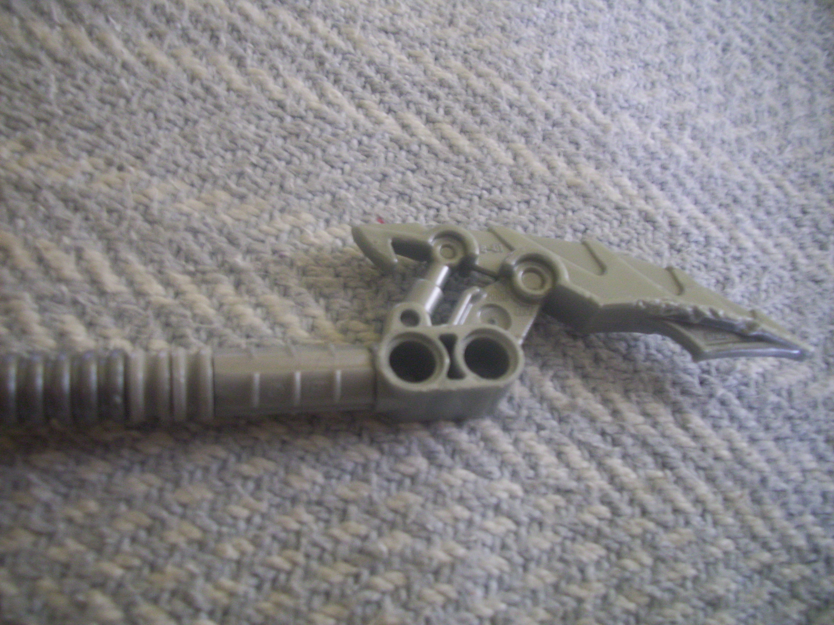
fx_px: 819
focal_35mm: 34
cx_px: 417
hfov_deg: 54.0
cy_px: 312
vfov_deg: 41.8
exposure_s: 1/8
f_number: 2.9
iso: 160
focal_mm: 5.7
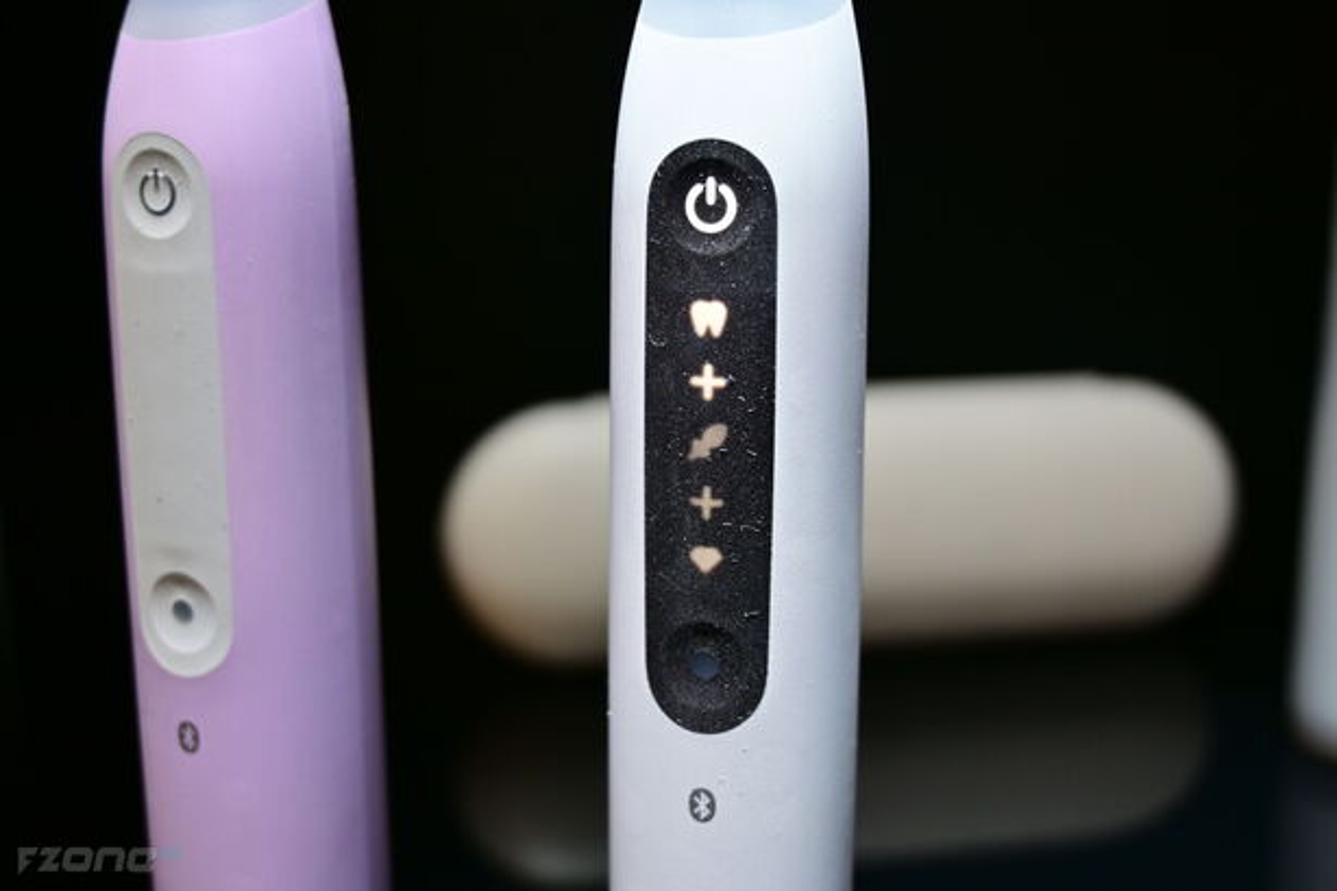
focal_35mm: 39
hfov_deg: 49.6
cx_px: 668
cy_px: 446
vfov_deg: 34.2
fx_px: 1448
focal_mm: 26
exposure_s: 1/60
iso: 250
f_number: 4.5
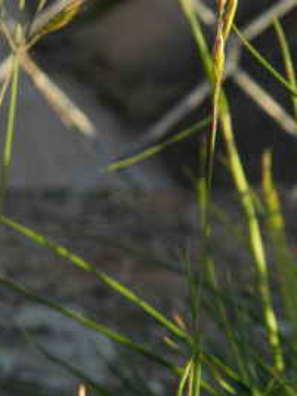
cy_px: 123
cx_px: -118
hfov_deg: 16.0
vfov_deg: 22.6
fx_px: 984
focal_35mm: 86
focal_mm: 6.7
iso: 160
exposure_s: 1/400
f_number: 4
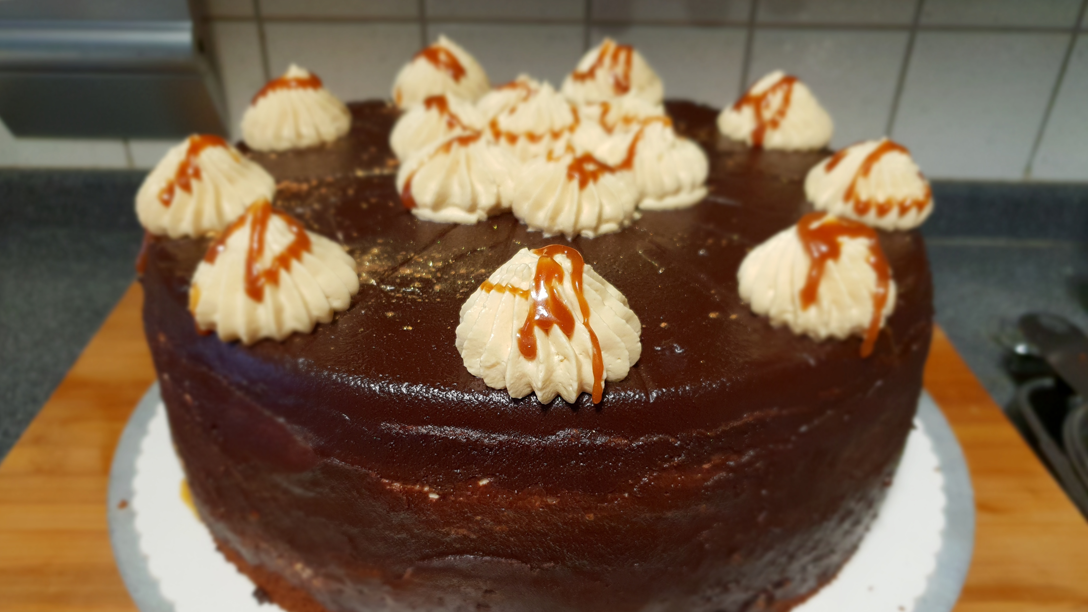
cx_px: 532
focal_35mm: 29
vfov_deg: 39.8
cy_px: 393
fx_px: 837
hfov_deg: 66.1
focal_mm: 4.3
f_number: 1.5
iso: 160
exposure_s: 1/50
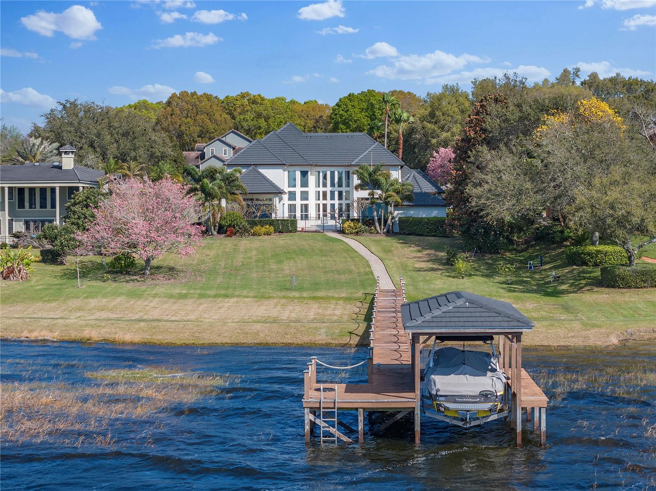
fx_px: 1326
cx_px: 328
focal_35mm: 70
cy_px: 246
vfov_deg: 21.0
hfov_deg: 27.8
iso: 110
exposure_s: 1/1250
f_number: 2.8
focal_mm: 19.35
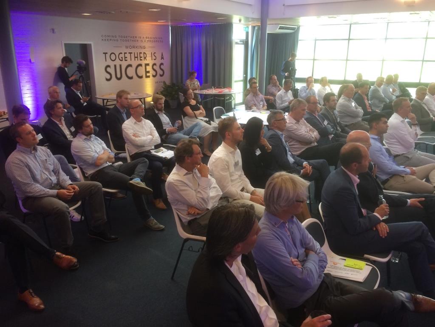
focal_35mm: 29
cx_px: 218
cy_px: 164
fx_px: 364
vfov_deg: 48.2
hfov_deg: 61.7
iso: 50
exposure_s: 1/33
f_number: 2.2
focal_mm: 4.15
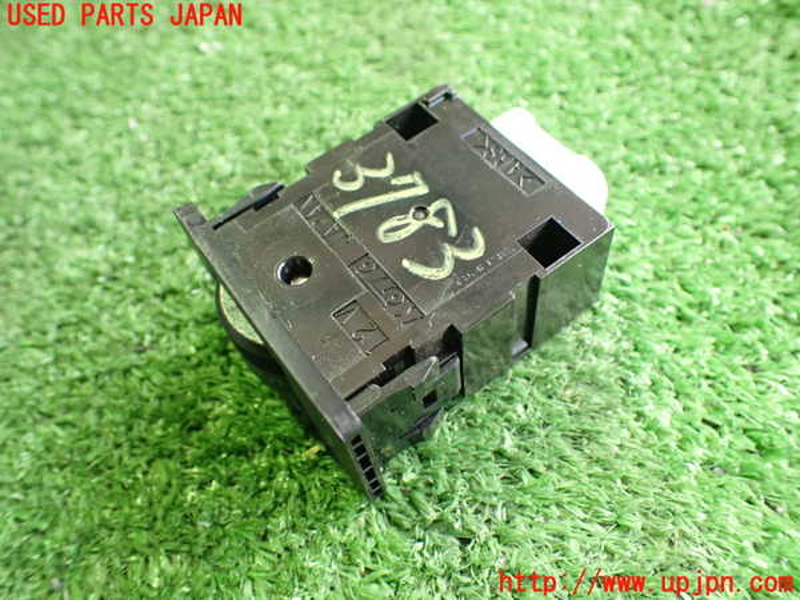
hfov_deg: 60.0
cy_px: 300
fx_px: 693
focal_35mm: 30
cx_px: 400
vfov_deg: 46.8
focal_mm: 5.4
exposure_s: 1/40
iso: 800
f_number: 2.3
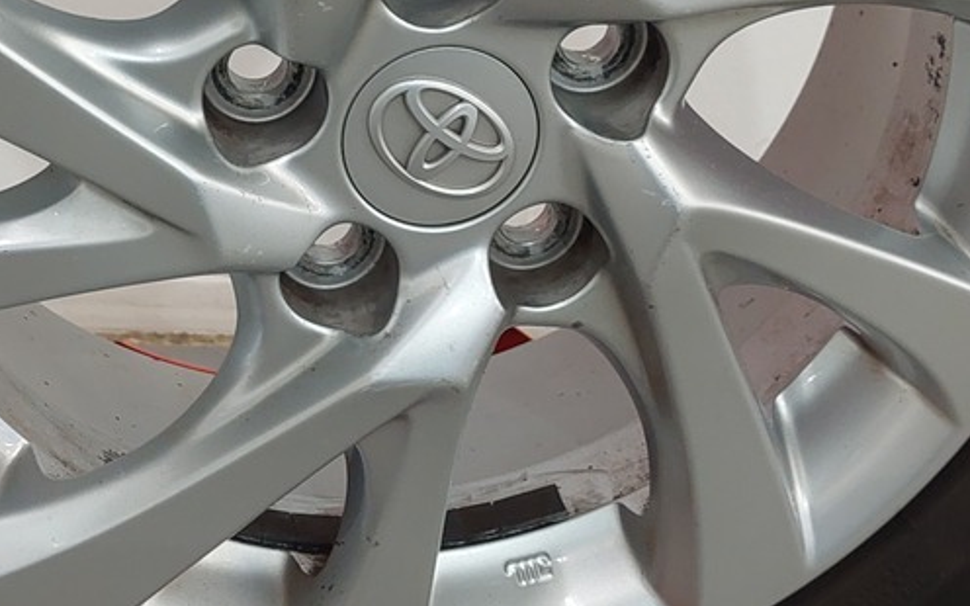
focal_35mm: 77
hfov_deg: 26.7
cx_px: 375
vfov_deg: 16.7
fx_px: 2036
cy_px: 35
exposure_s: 1/50
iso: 250
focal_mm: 5.23
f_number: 1.8
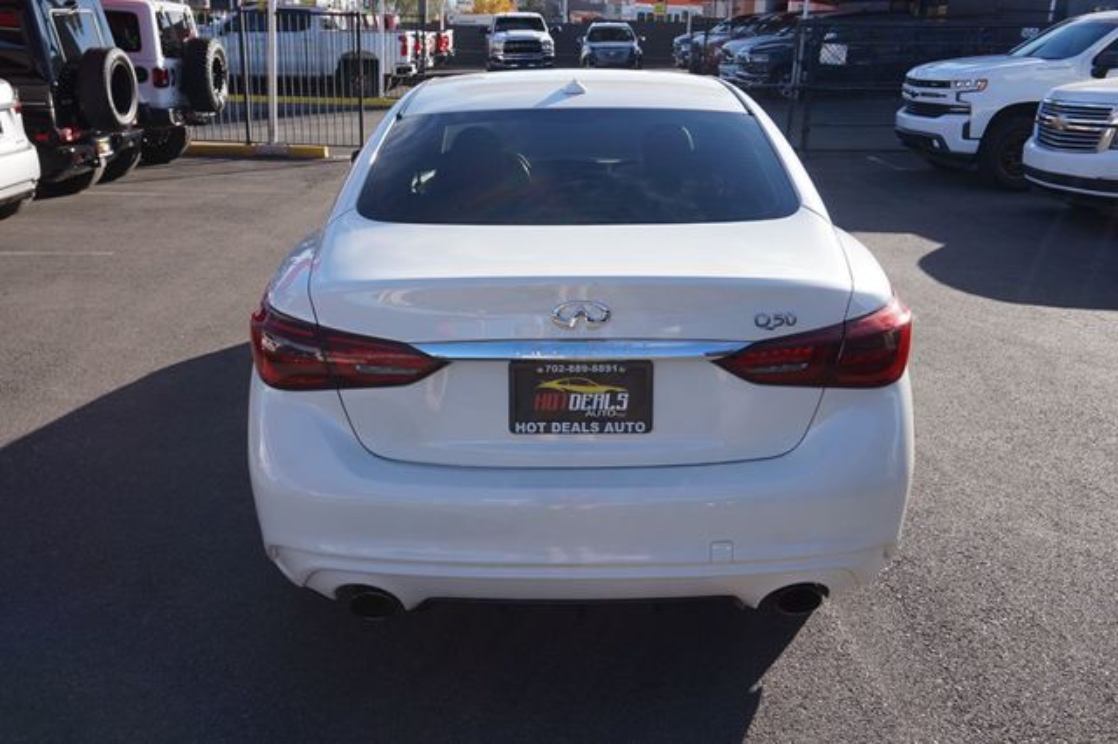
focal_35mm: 32
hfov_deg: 59.5
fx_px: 978
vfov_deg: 41.7
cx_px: 559
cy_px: 372
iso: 100
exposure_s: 1/250
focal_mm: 21
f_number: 7.1
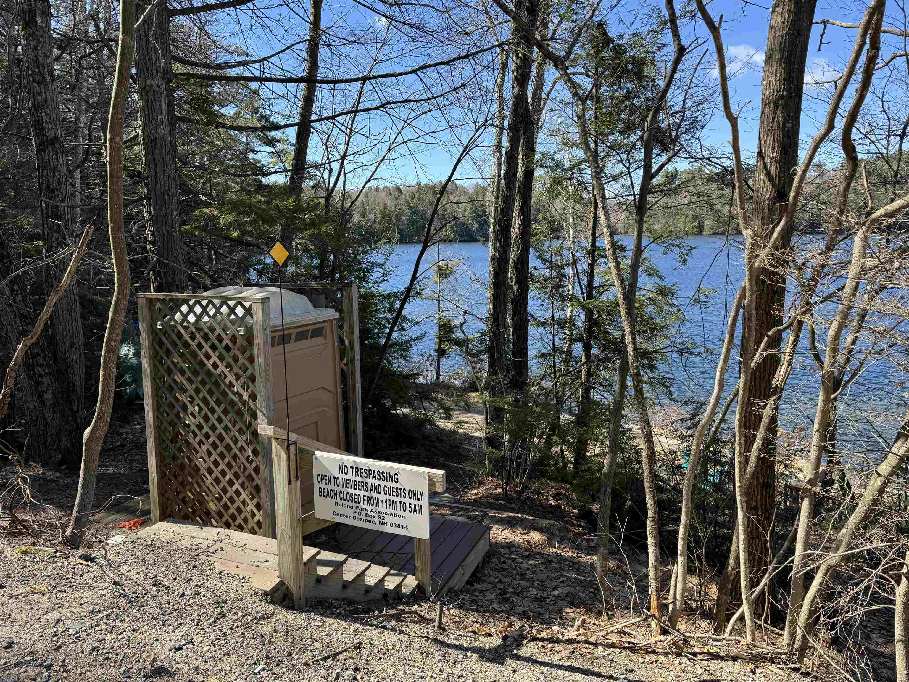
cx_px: 454
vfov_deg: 56.8
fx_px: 630
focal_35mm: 24
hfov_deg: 71.6
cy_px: 341
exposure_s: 1/1059
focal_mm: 6.76
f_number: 1.78
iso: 80
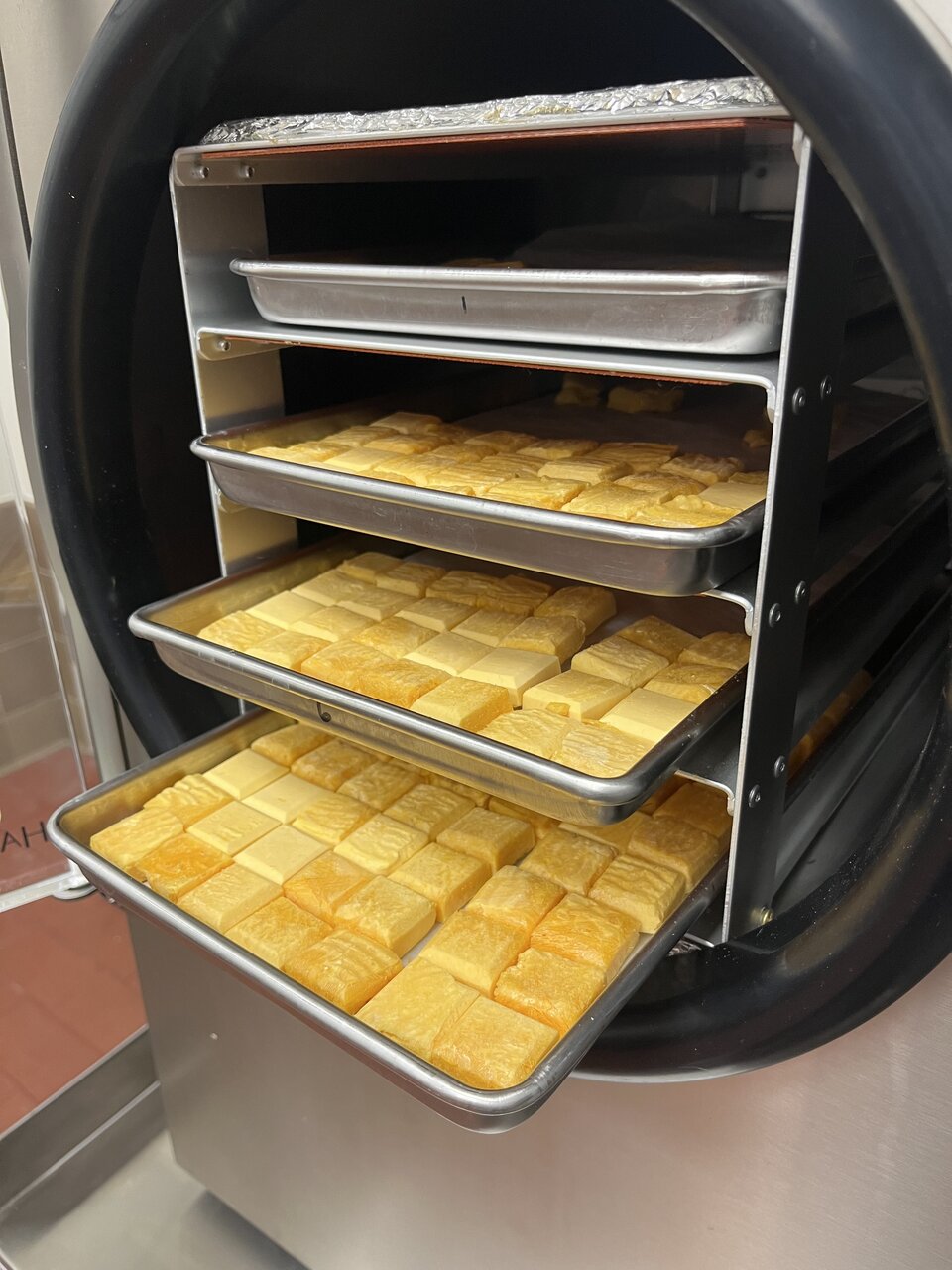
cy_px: 635
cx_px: 476
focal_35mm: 26
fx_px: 953
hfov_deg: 53.1
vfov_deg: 67.3
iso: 100
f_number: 1.6
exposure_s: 1/60
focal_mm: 5.1
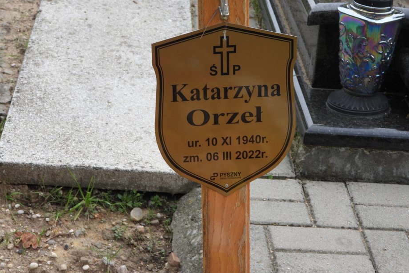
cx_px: 221
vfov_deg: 14.7
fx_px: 1057
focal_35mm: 93
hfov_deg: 21.9
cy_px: 107
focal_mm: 14.4
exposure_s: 1/250
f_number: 3.5
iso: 100
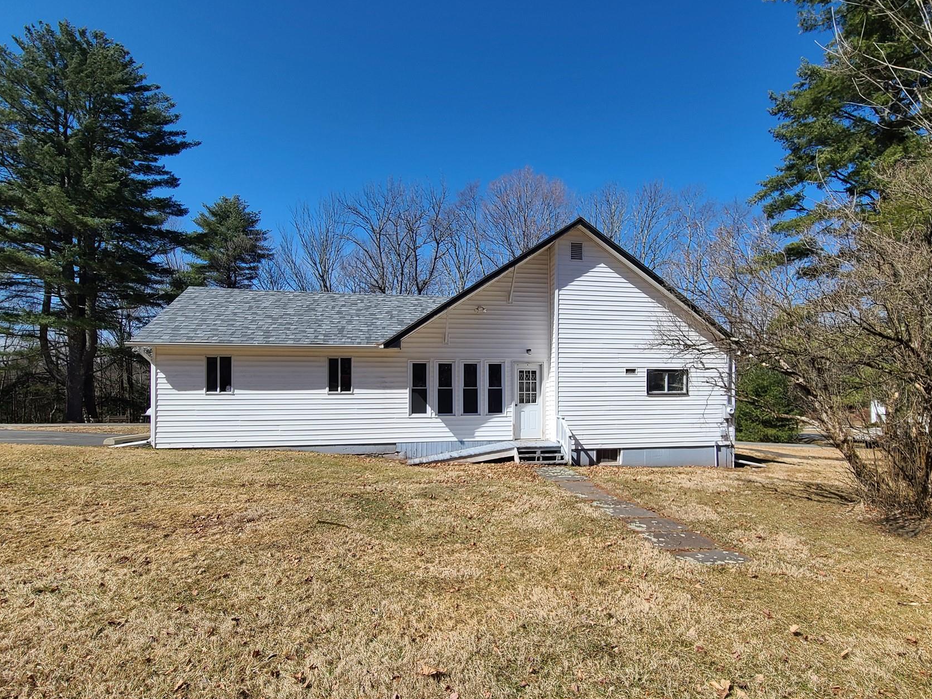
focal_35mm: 16
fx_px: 431
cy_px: 384
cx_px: 510
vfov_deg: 77.9
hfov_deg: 94.2
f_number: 2.2
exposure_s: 1/1967
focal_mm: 2.2
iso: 50
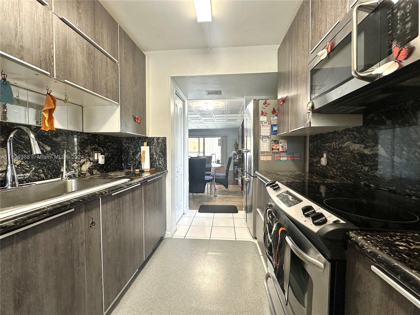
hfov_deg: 102.1
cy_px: 158
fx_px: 170
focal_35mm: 14
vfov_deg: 85.7
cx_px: 210
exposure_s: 1/120
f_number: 2.2
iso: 160
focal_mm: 2.22
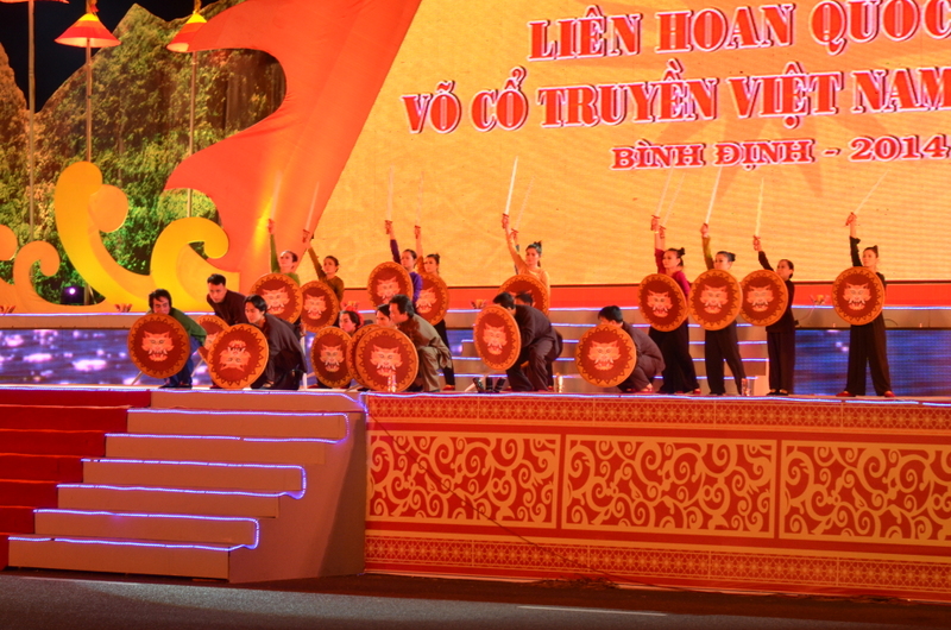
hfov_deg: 20.7
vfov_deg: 13.8
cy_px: 315
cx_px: 476
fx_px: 2610
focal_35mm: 99
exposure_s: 1/20
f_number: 9.5
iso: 1100
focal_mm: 66
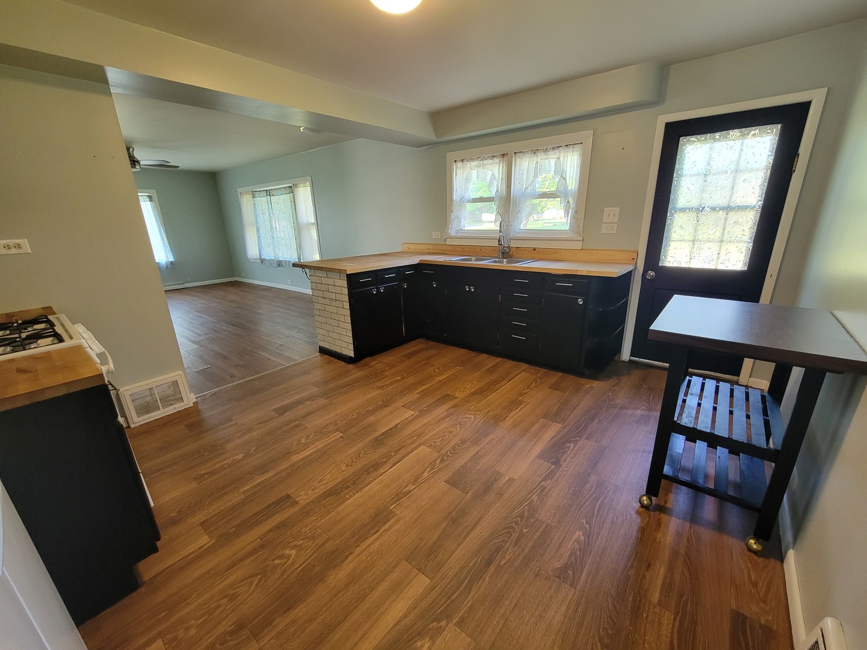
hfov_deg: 106.2
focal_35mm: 13
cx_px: 434
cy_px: 325
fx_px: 326
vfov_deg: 89.9
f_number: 2.2
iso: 320
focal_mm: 2.2
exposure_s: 1/60
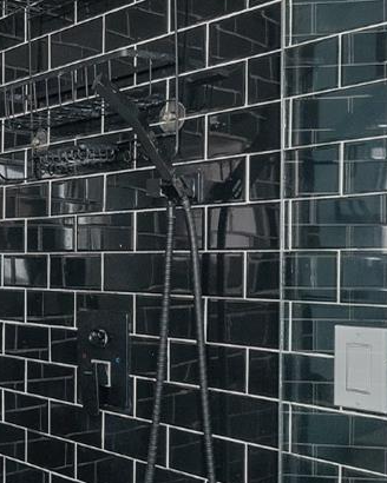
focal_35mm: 55
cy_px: 306
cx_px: -91
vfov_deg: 34.0
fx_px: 787
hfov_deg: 24.7
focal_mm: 16
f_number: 8
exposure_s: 1/2.5
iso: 640
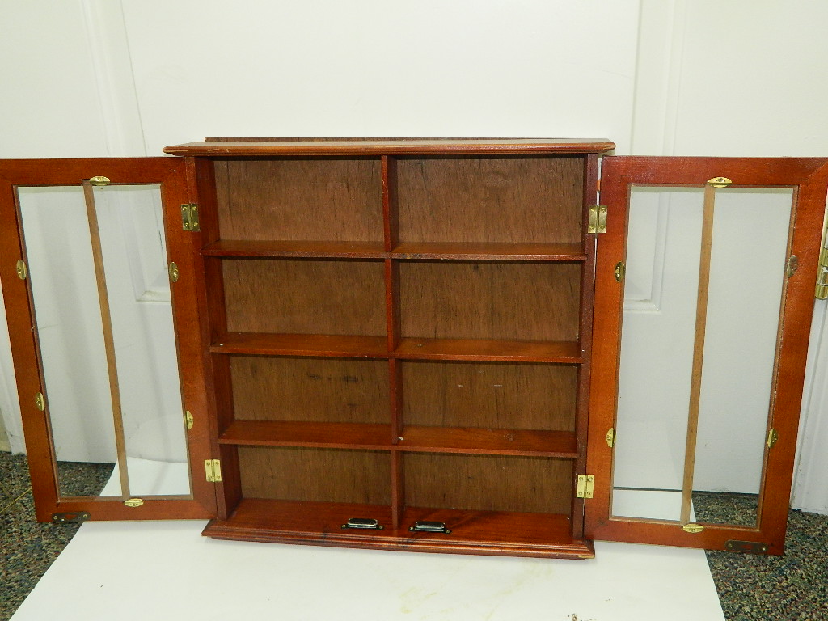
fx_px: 837
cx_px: 414
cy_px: 310
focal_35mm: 35
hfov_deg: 52.6
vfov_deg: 40.7
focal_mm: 6.2
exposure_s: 1/40
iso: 200
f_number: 3.3
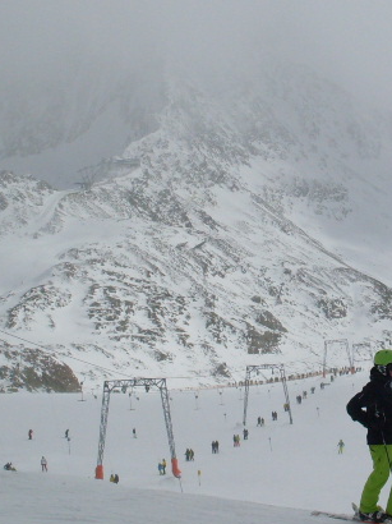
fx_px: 1436
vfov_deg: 20.6
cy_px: 194
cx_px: 335
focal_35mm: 95
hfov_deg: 15.4
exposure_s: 1/1000
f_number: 8.4
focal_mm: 6.3
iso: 80
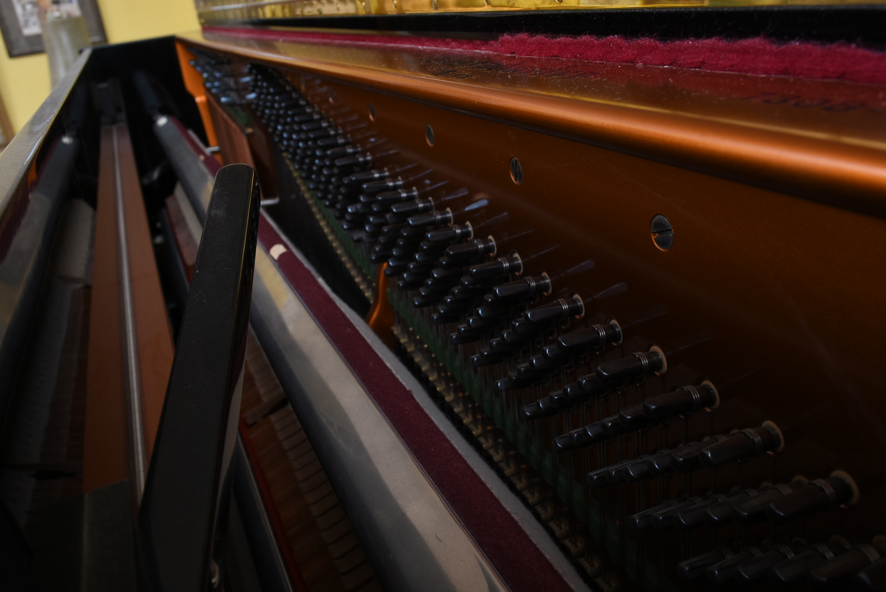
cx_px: 443
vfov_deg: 40.0
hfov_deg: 57.2
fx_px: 813
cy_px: 296
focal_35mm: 33
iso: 320
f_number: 11
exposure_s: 1/100
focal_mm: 22
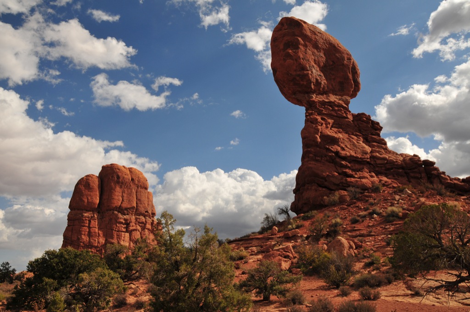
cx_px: 235
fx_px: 352
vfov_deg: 47.8
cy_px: 156
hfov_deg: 67.4
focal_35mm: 27
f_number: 11
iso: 200
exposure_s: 1/500
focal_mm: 18
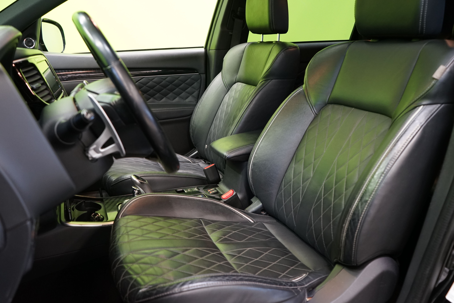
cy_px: 152
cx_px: 227
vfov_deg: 43.6
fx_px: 378
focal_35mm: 30
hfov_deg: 61.9
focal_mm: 30
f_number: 4.5
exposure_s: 1/20
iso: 1600
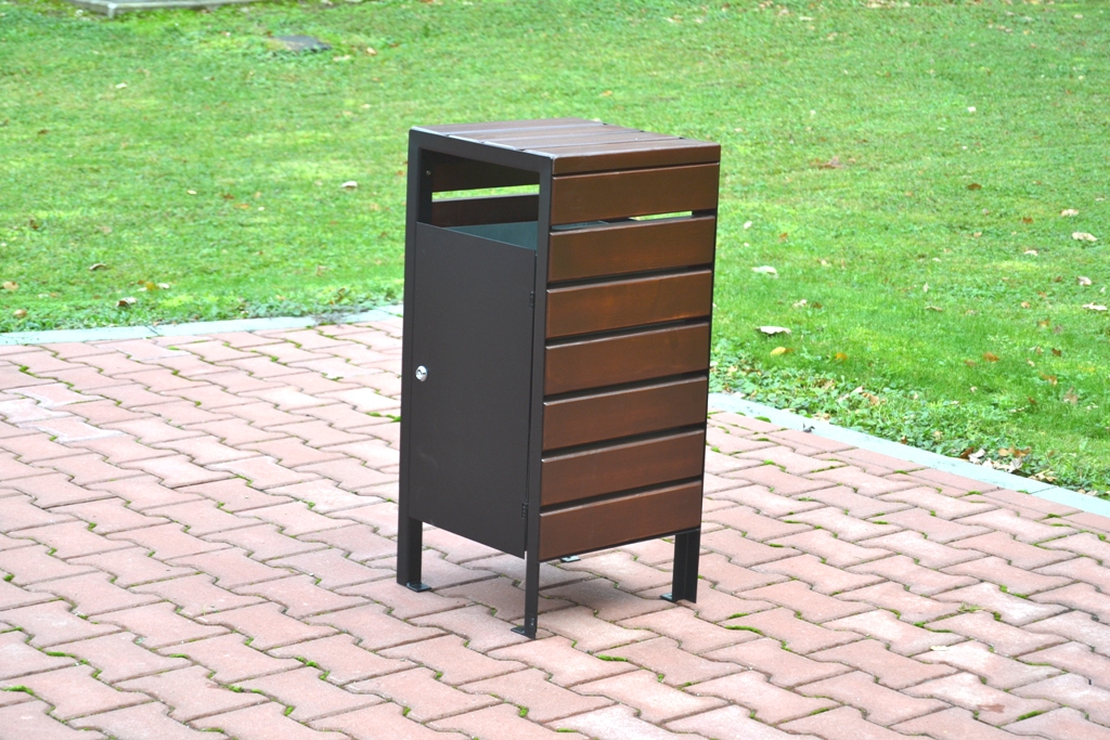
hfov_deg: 24.6
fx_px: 2544
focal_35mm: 82
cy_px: 370
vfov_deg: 16.6
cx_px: 555
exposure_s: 1/125
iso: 180
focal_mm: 55
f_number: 5.6
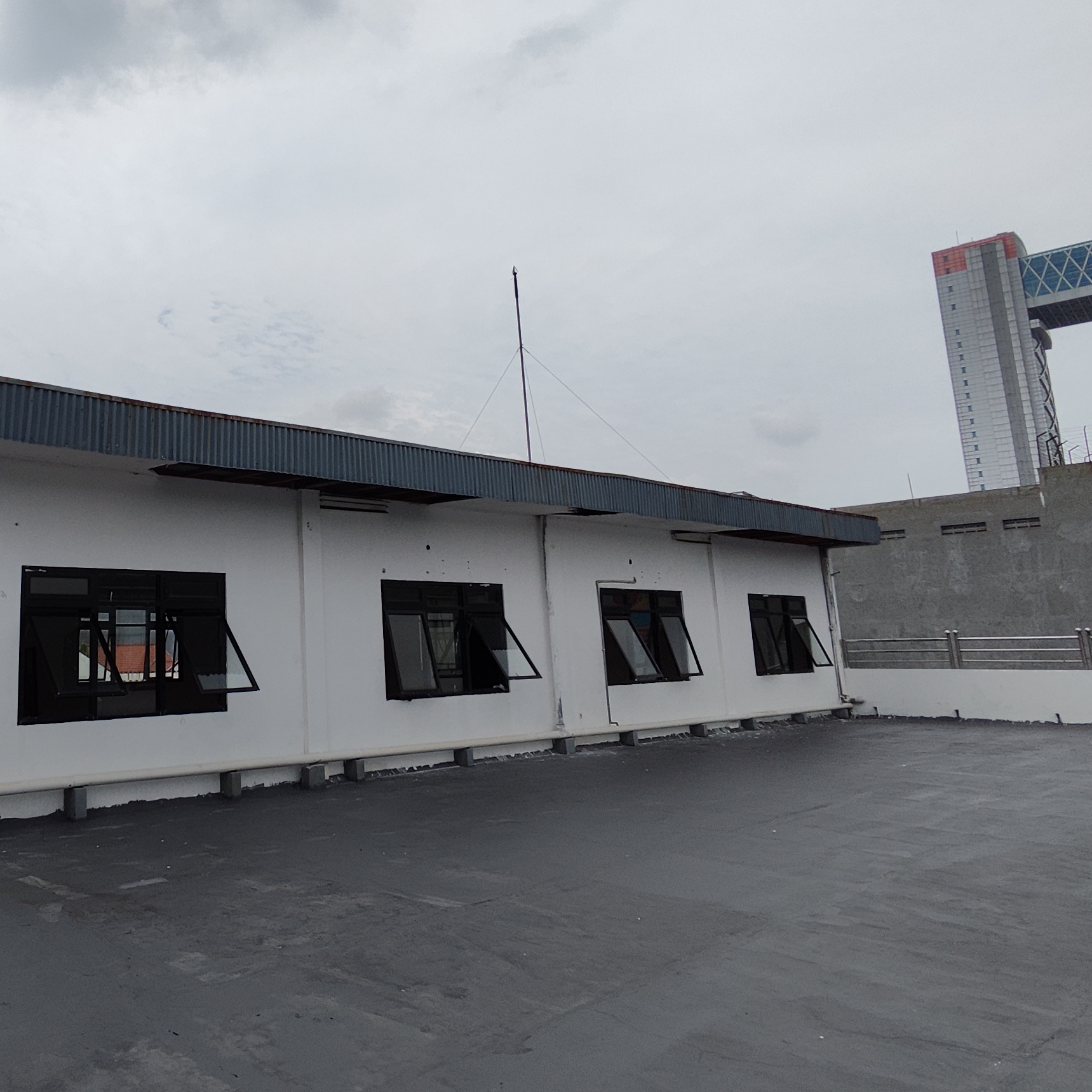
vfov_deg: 58.8
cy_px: 470
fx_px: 964
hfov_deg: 55.9
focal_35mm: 27
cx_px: 259
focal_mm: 1.65
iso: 50
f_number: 2.2
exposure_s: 1/2349
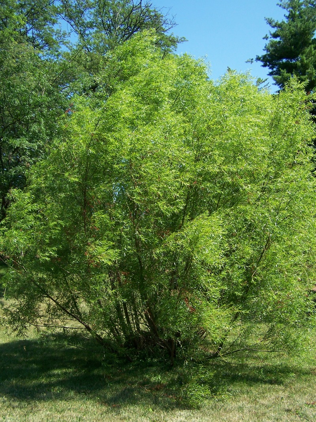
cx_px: 158
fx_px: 463
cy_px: 211
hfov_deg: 37.7
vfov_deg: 49.0
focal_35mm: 38
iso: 80
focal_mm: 6.3
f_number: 2.8
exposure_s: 1/500
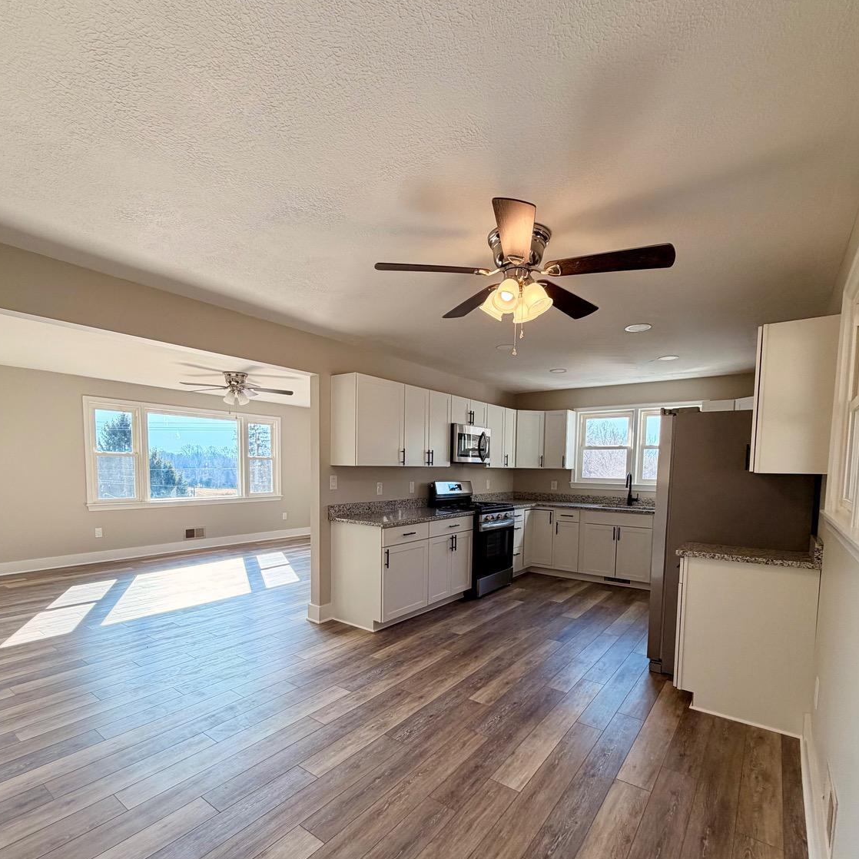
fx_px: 477
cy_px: 507
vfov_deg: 83.1
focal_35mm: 17
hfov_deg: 84.0
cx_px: 433
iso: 64
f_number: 2.2
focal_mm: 2.22
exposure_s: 1/125
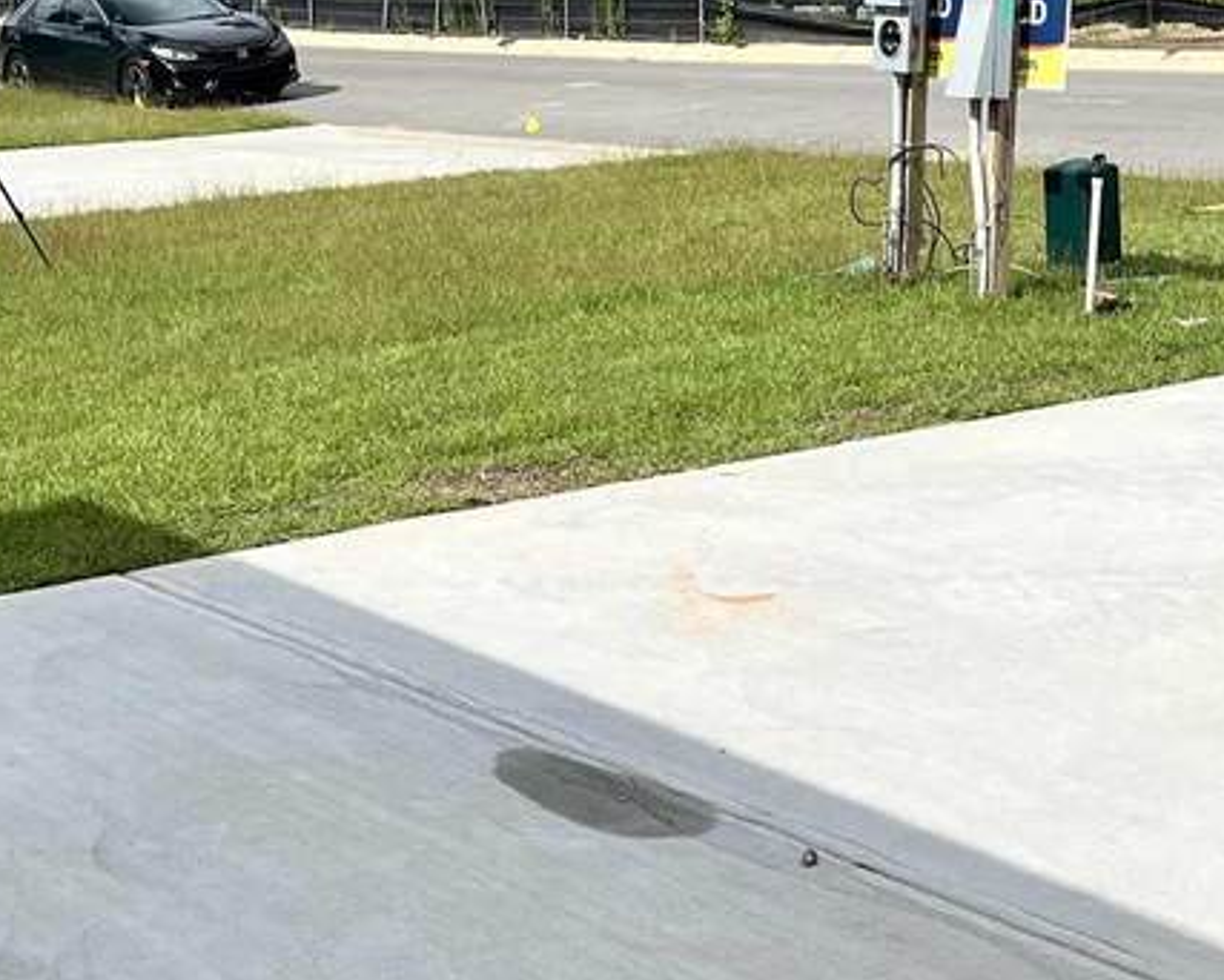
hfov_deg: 25.0
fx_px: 2754
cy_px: 364
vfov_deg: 20.1
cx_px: 565
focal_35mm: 76
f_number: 1.5
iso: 50
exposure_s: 1/5319
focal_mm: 5.7
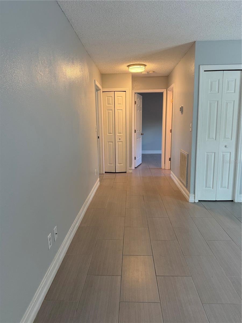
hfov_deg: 56.8
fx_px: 224
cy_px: 162
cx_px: 121
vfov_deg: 71.6
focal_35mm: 24
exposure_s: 1/120
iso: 200
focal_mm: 6.76
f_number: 1.78
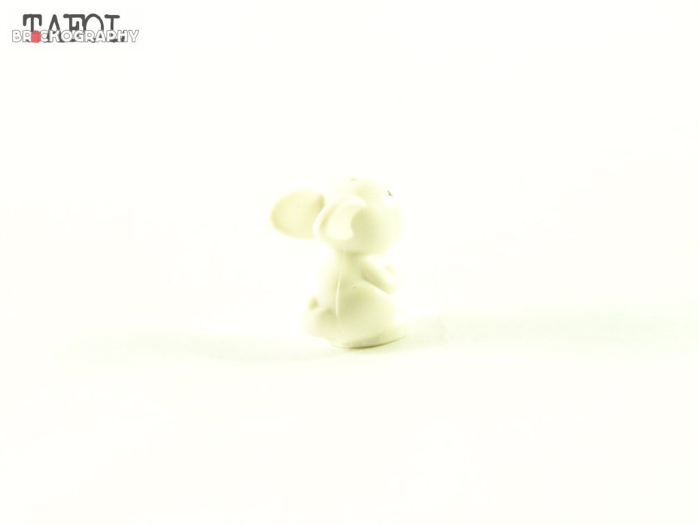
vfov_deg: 12.7
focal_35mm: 117
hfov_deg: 16.8
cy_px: 262
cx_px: 350
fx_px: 2363
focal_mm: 19.4
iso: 400
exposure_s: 1/60
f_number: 3.6
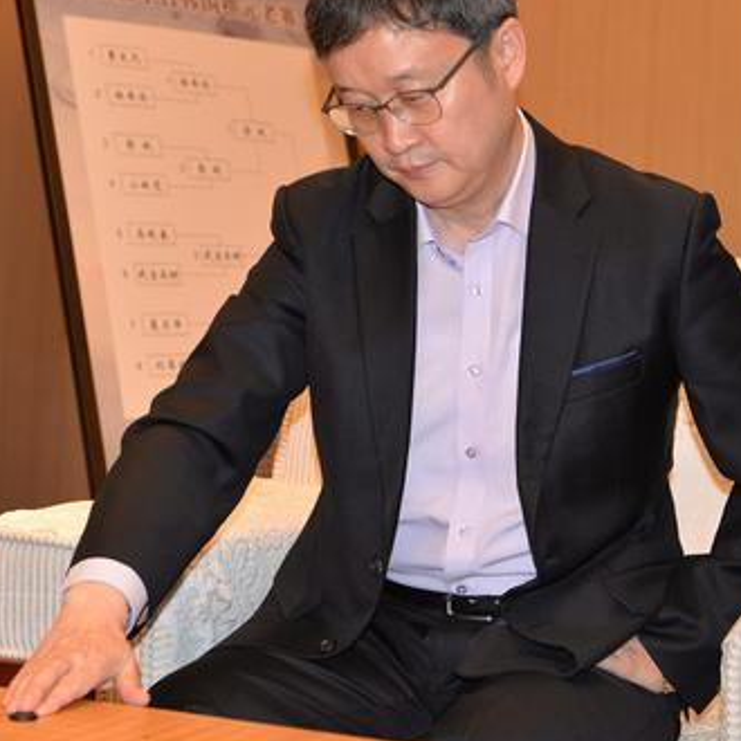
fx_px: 2107
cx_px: 350
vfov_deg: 19.9
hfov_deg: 19.9
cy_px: 300
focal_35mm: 87
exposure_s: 1/60
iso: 1000
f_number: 5
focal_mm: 52
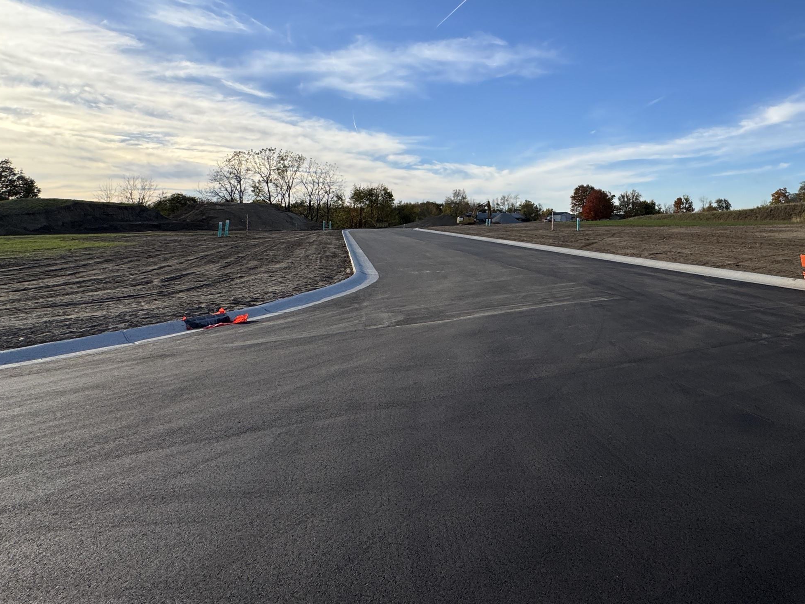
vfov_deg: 58.0
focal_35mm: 22
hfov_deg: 71.9
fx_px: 512
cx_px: 588
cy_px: 152
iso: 50
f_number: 2.2
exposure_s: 1/2208
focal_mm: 2.22
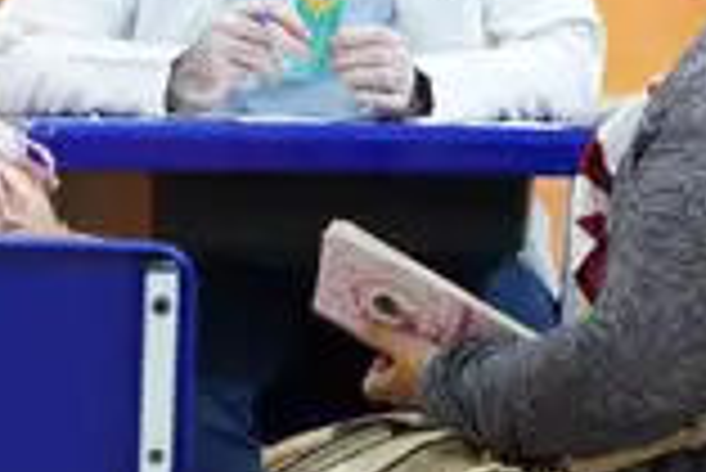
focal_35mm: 178
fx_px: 3494
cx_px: 319
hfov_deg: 11.5
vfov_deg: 7.7
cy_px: -11
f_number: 3.5
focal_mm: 46.9
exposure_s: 1/80
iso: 3200
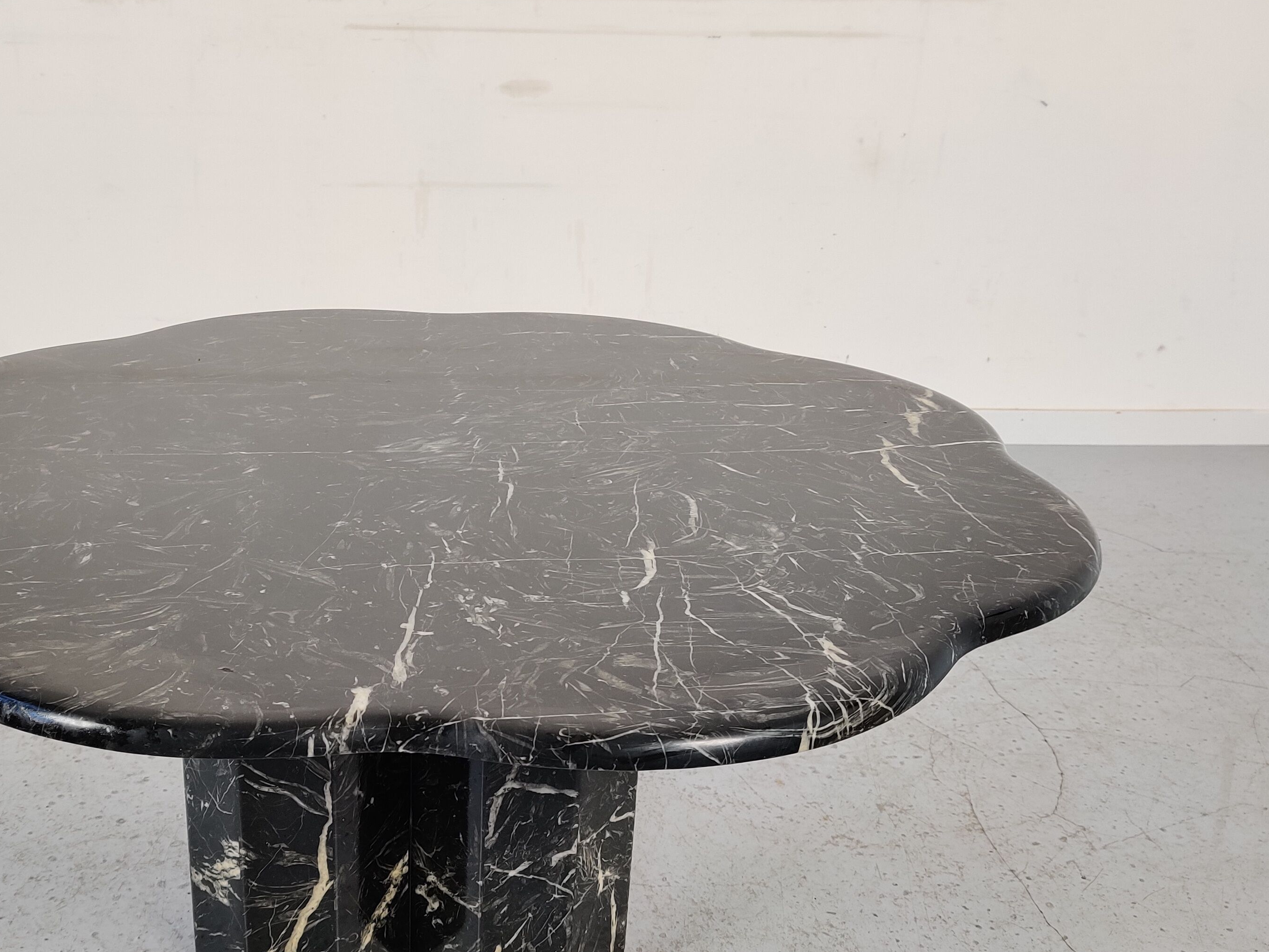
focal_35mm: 40
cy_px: 566
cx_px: 416
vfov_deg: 35.8
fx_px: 1466
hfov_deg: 46.0
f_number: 1.65
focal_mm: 4.75
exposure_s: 1/100
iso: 160
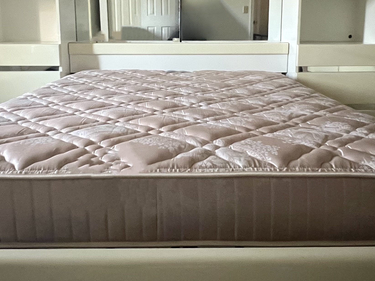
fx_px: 347
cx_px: 182
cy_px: 84
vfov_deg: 43.3
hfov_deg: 56.8
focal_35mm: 32
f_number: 1.8
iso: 1000
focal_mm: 1.57
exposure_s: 1/47
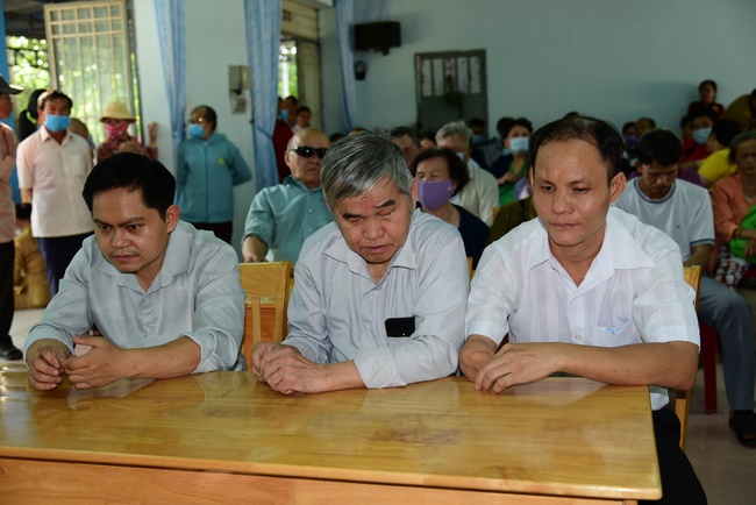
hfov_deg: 48.4
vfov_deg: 33.4
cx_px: 378
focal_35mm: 40
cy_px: 252
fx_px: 840
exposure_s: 1/60
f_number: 4
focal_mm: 40
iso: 320
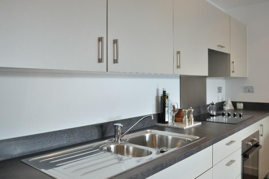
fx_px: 232
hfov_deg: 60.0
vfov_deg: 42.3
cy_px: 86
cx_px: 153
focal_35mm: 31
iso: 100
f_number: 2.8
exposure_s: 1/50
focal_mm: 24
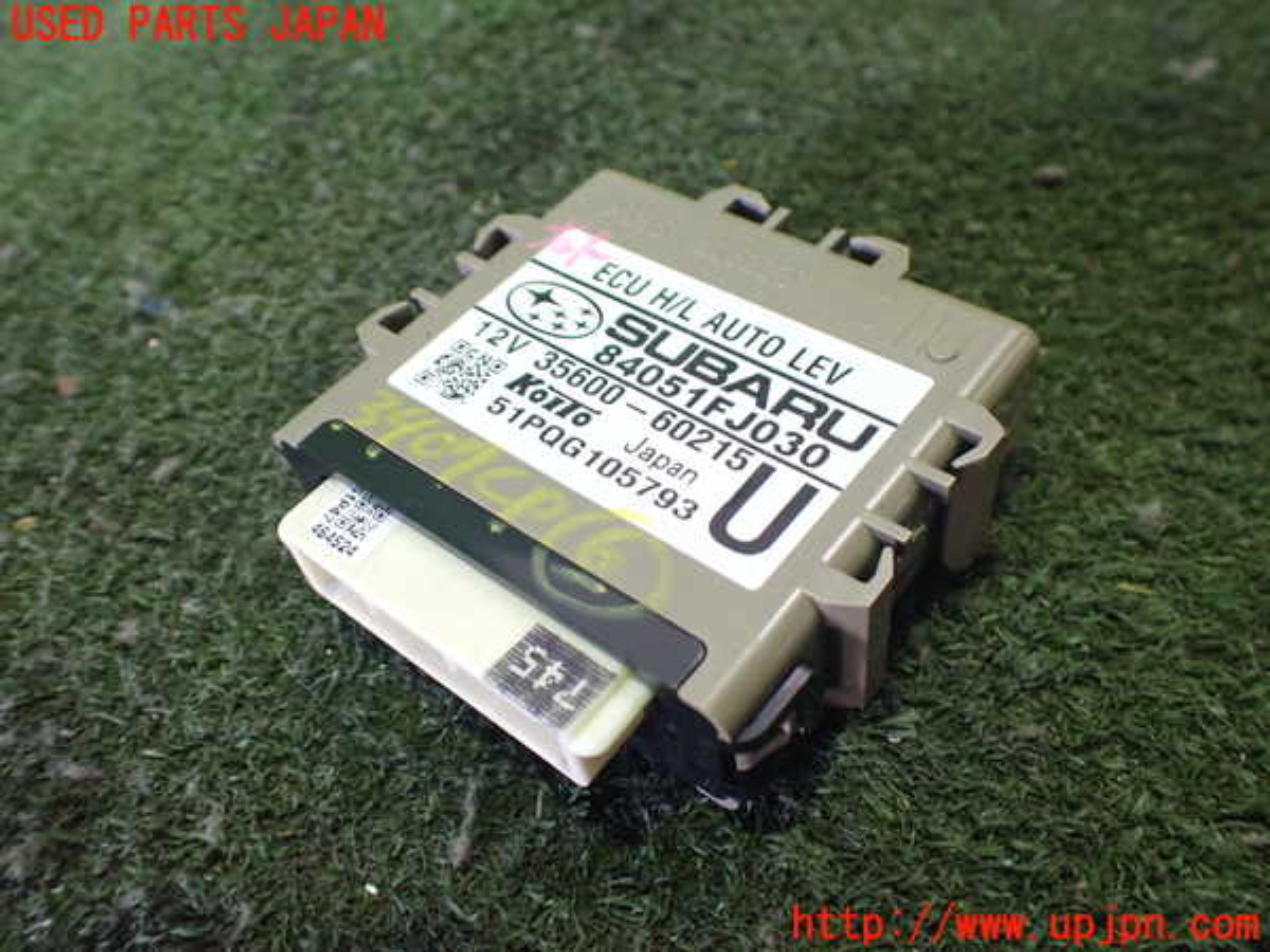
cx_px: 635
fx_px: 1101
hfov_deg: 60.0
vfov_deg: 46.8
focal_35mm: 30
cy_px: 476
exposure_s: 1/60
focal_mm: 5.4
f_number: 2.3
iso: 800
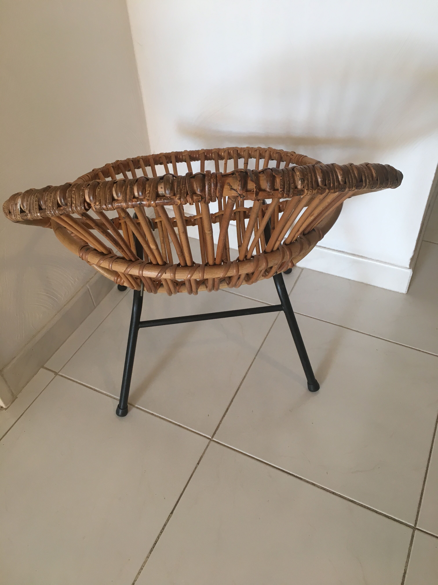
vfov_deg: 61.7
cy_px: 292
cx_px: 219
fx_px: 489
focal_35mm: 29
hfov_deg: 48.2
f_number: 2.2
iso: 64
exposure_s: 1/33
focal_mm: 4.15
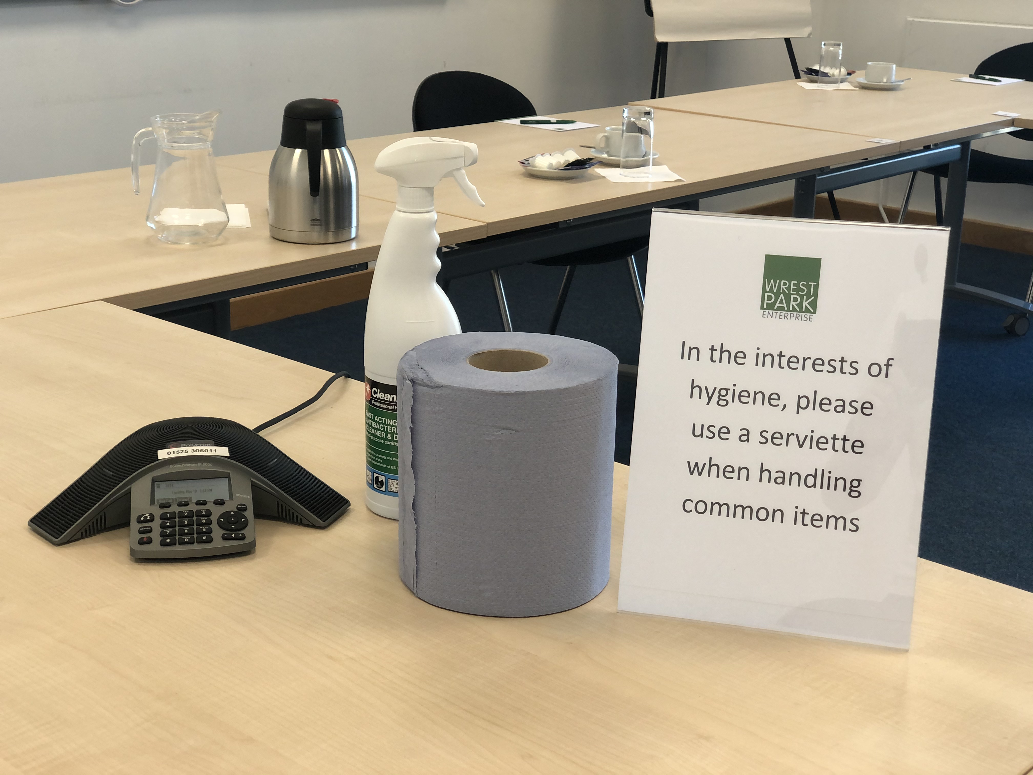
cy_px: 388
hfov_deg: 36.8
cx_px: 516
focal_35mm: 52
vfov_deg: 28.0
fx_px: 1552
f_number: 2.4
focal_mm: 6
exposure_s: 1/50
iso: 40
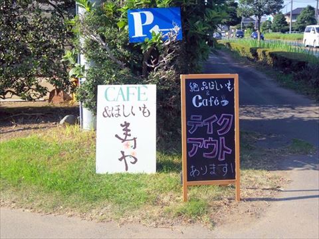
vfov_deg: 30.9
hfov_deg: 40.4
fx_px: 433
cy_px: 120
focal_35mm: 47
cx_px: 160
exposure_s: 1/320
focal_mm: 8.5
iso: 125
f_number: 3.2
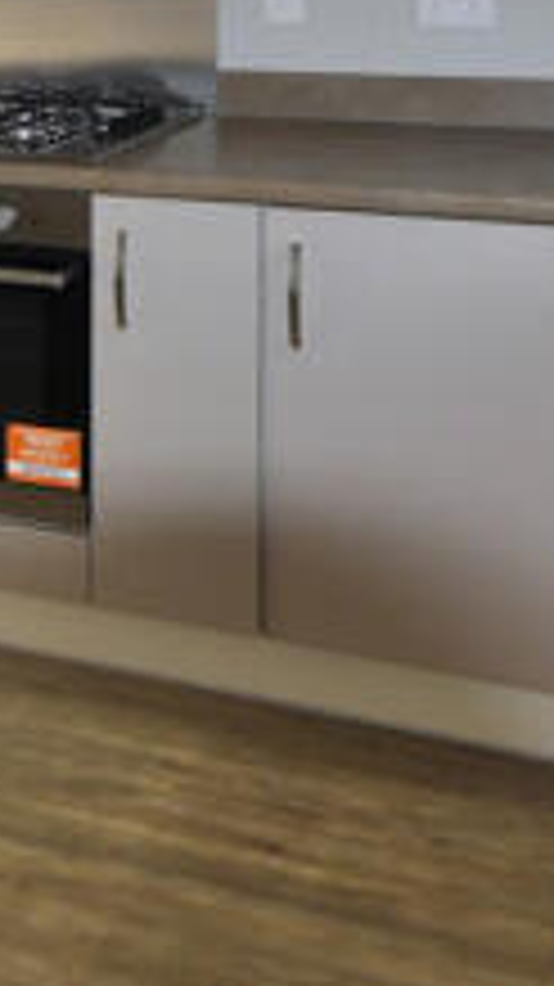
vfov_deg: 39.1
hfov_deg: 25.4
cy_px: 18
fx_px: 1229
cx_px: 252
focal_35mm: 47
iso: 200
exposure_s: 1/200
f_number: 4.5
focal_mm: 10
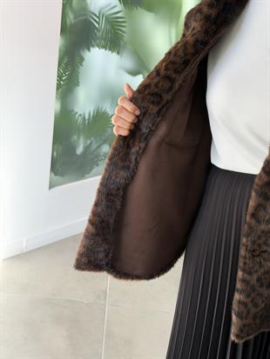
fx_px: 499
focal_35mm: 48
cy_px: 180
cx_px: 135
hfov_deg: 30.3
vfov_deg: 39.6
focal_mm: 6.76
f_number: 1.78
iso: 50
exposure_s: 1/182
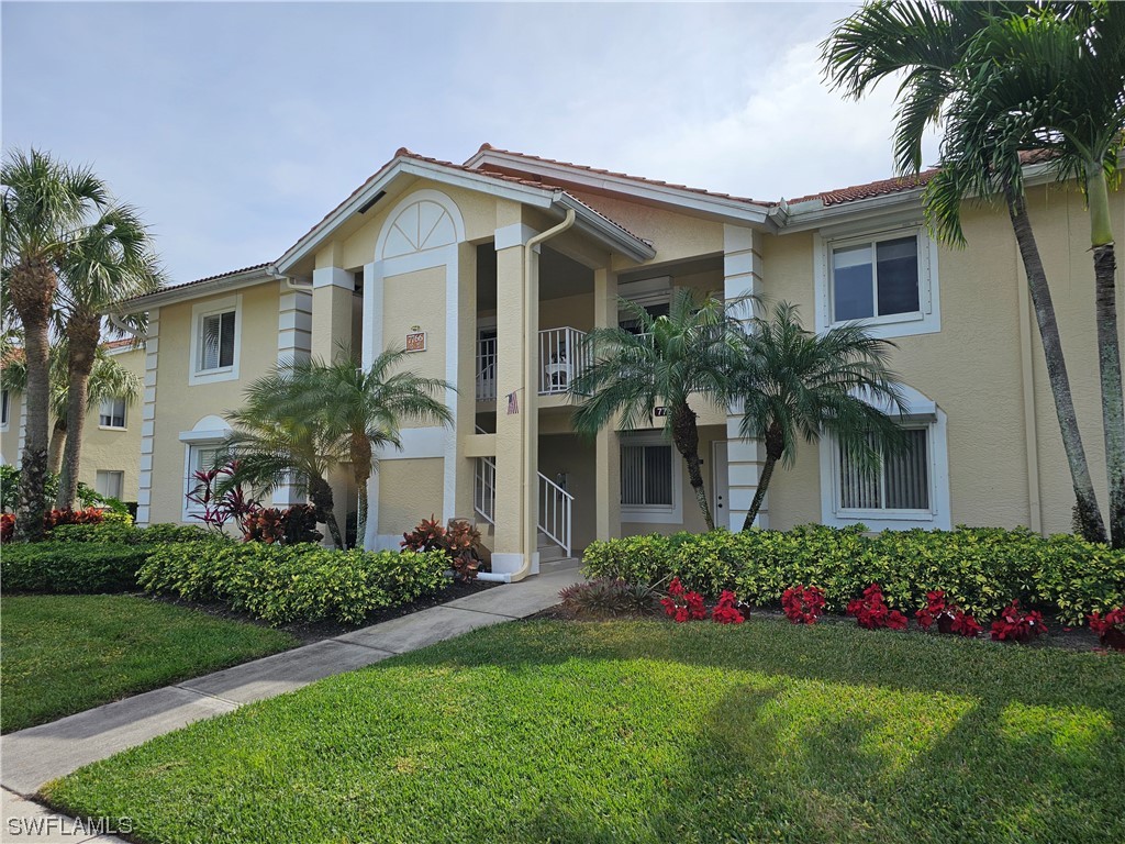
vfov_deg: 58.9
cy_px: 422
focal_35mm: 23
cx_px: 562
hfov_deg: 73.9
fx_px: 747
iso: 10
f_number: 1.7
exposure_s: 1/1044
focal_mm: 6.3
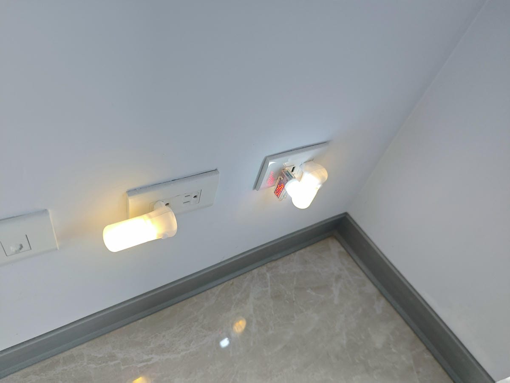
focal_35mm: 23
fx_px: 339
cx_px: 255
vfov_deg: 58.9
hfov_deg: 73.9
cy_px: 192
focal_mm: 8.72
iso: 400
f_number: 1.63
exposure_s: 1/60
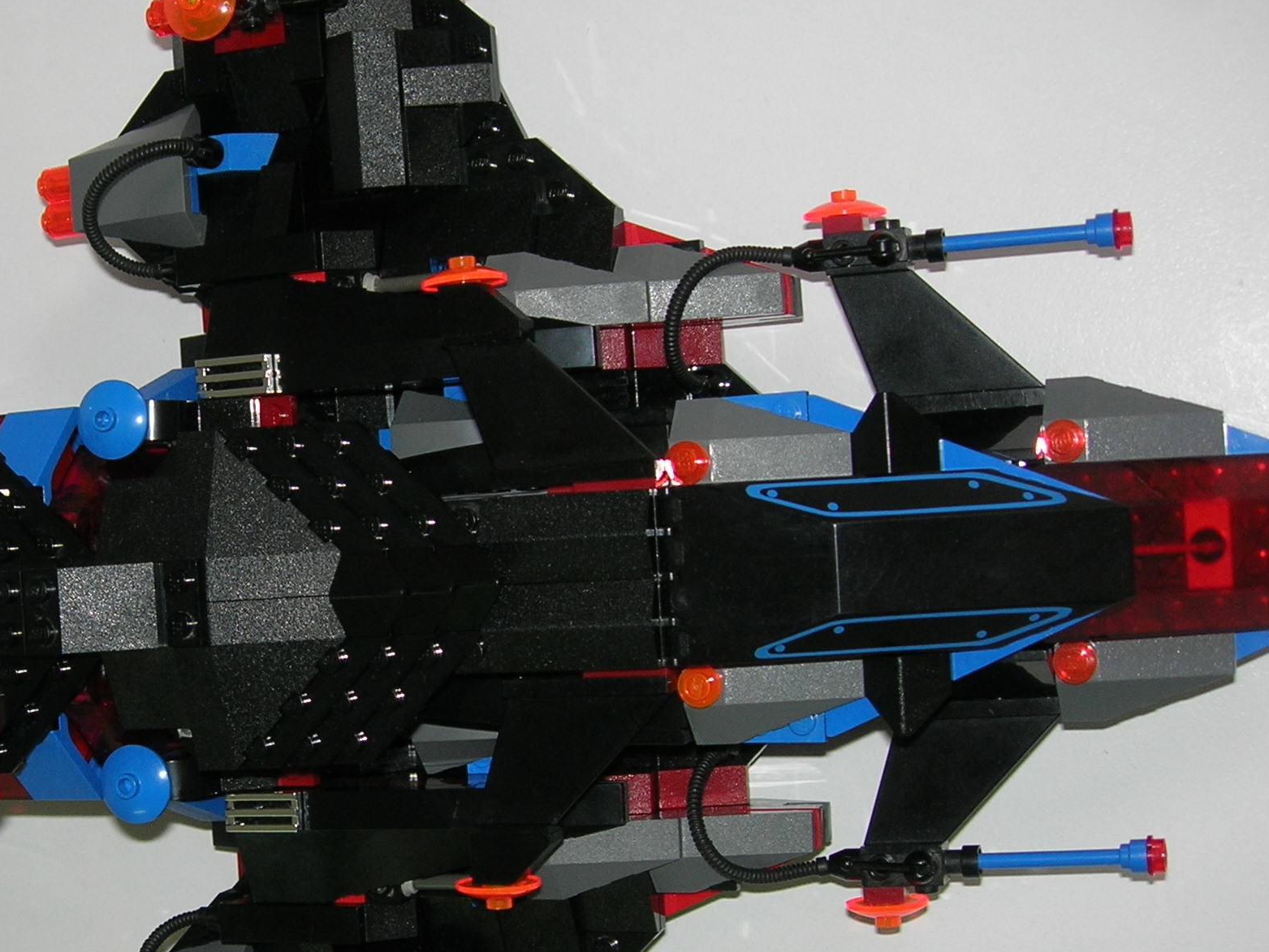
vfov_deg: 23.2
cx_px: 238
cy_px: 629
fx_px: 2310
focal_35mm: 63
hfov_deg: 29.9
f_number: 2.8
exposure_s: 1/60.1
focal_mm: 7.8
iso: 64
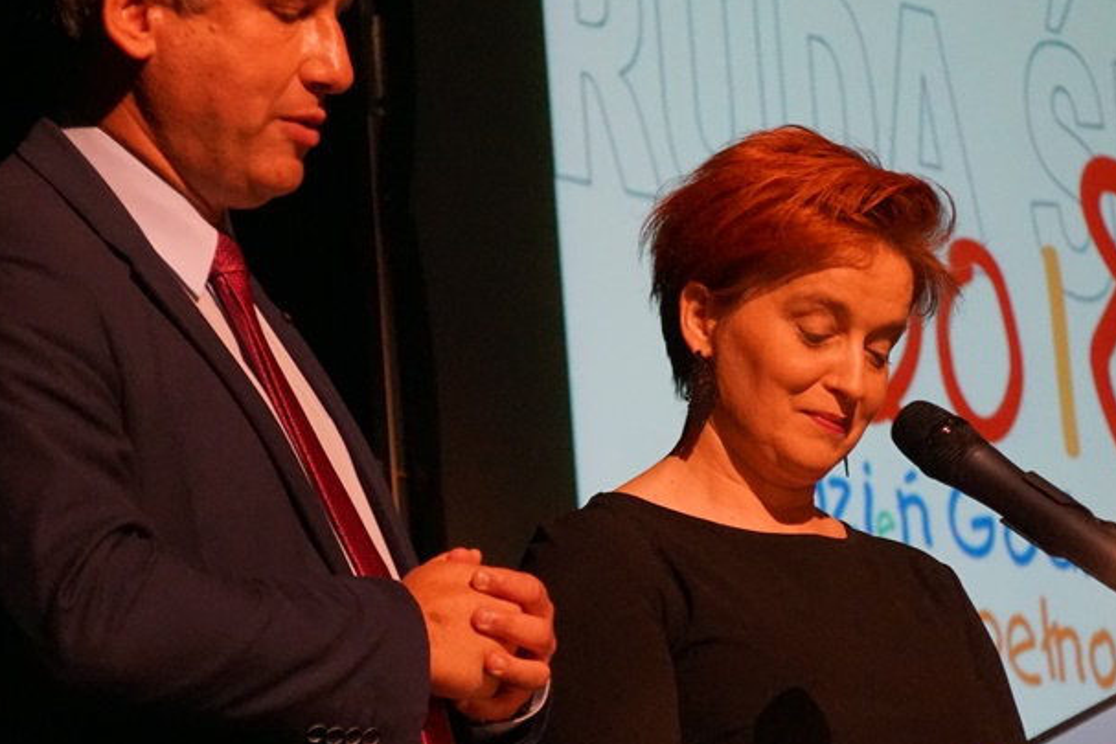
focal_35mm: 247
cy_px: 444
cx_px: 634
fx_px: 7658
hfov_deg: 8.3
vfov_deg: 5.6
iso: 3200
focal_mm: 100
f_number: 5.6
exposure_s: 1/60
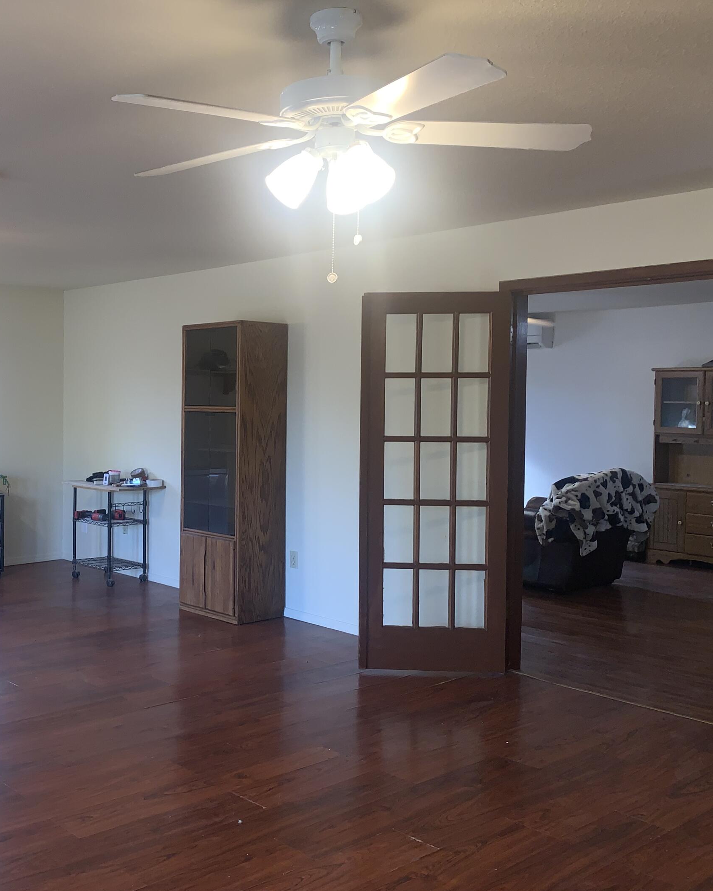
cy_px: 433
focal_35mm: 36
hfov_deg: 40.1
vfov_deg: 50.3
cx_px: 182
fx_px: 950
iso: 25
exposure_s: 1/31
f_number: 1.8
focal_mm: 4.25
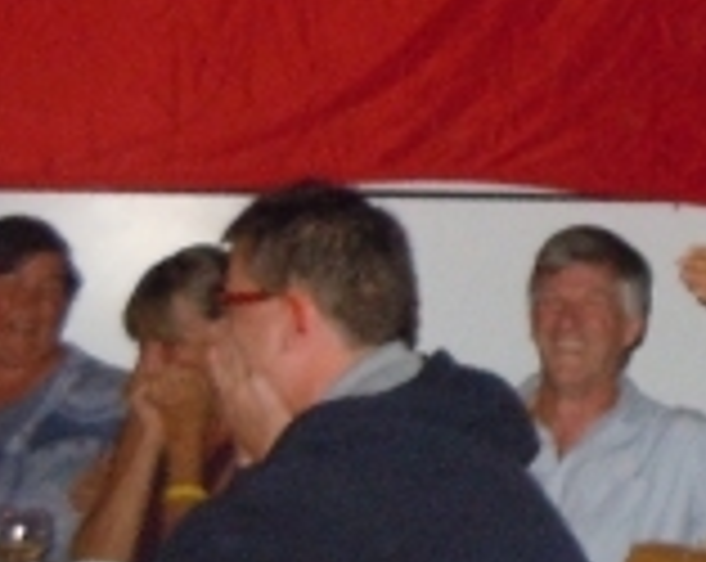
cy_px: 153
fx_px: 2336
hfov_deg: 16.5
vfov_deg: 13.7
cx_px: 832
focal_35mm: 112
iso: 640
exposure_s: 1/30
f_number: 3.5
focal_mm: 5.4
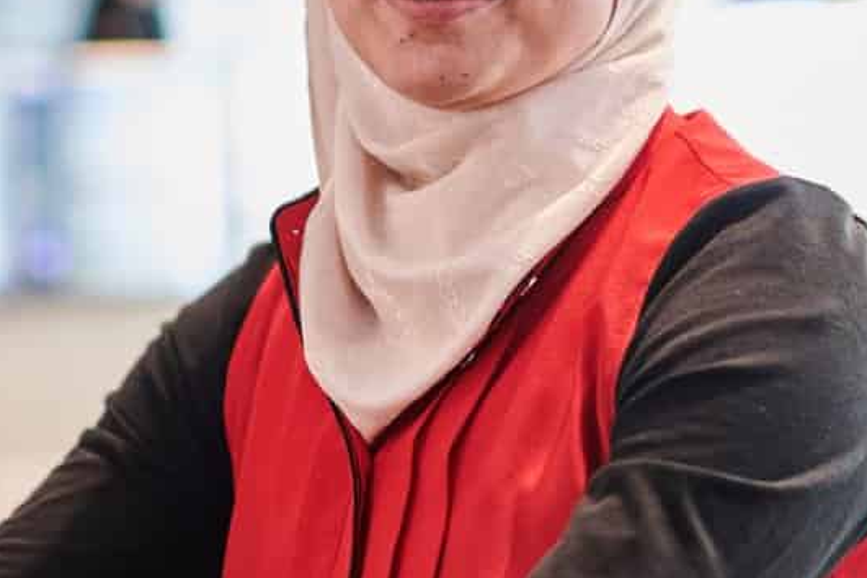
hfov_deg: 15.2
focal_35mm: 135
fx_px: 3251
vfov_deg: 10.1
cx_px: 387
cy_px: -1
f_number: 1.4
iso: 400
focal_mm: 35
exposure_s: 1/125
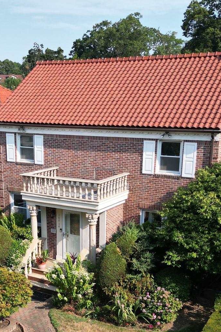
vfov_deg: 39.0
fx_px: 460
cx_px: 71
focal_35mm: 50
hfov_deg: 26.8
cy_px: 226
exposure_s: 1/2000
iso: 130
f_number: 1.7
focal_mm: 6.72
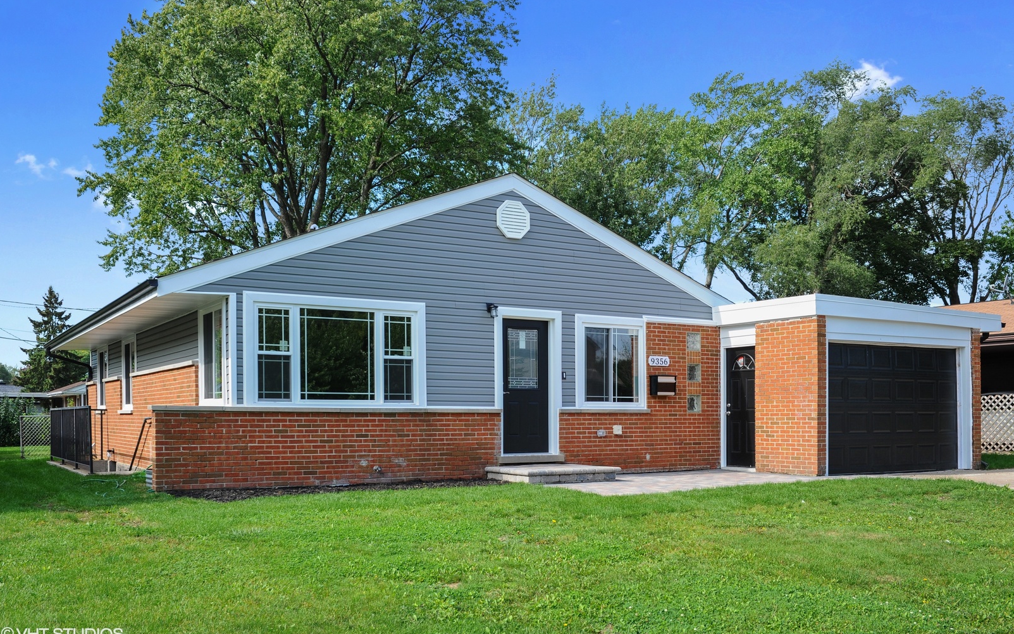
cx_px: 508
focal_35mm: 33
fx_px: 912
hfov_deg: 58.1
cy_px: 303
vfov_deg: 38.3
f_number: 8
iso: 200
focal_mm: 32
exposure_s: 1/160
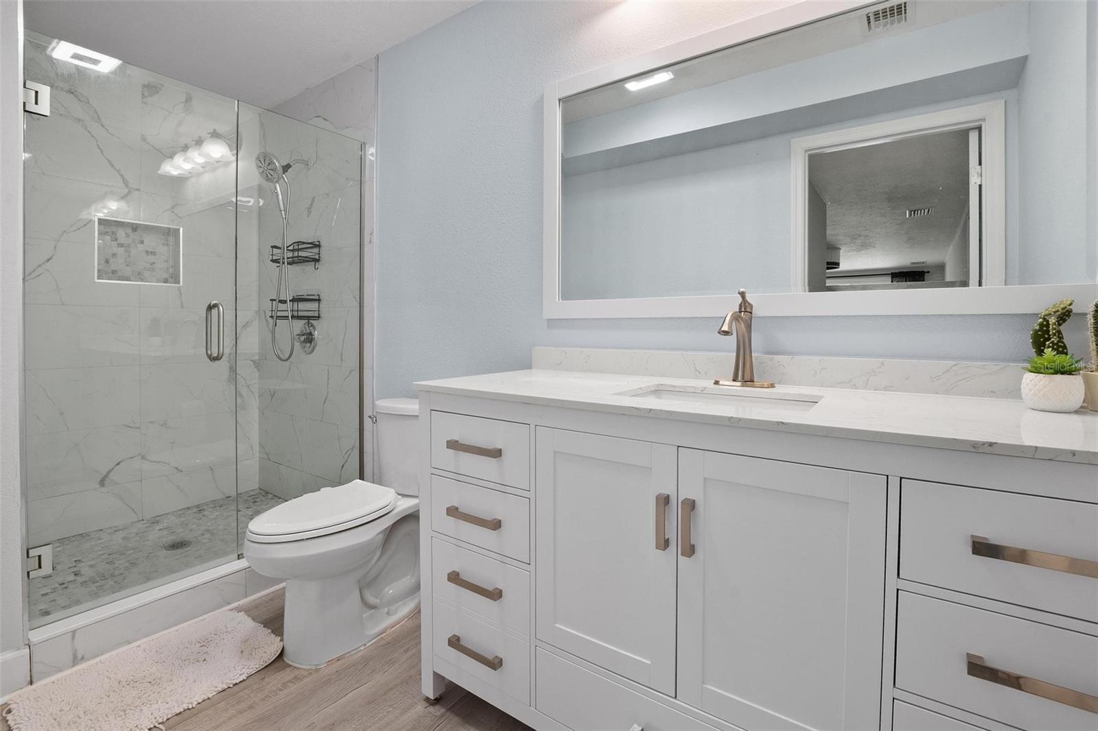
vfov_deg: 77.3
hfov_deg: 100.4
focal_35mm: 15
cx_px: 549
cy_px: 366
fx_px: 457
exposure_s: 1/3
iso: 250
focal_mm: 10
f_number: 10
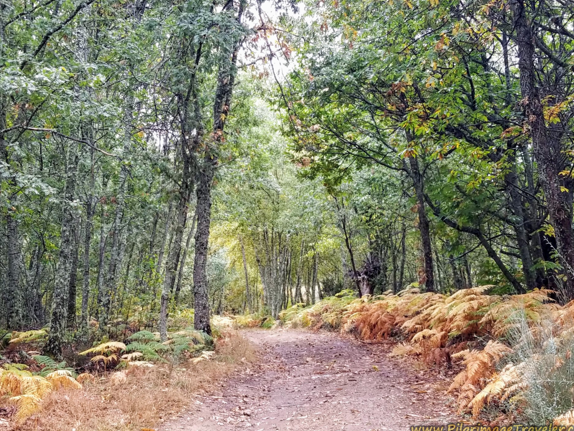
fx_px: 464
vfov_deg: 49.7
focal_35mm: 28
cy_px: 210
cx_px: 294
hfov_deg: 63.4
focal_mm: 4.3
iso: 160
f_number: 1.7
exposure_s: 1/48
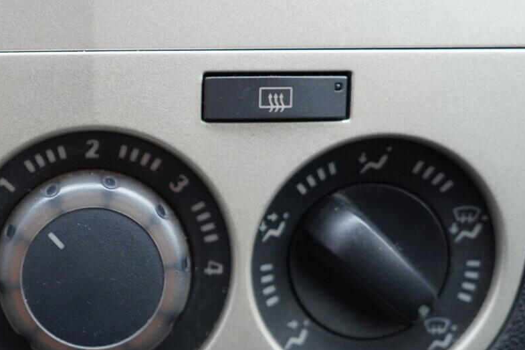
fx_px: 963
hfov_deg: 29.5
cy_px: 246
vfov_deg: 20.5
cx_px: 78
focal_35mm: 66
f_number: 2.8
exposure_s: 1/40
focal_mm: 24
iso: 320
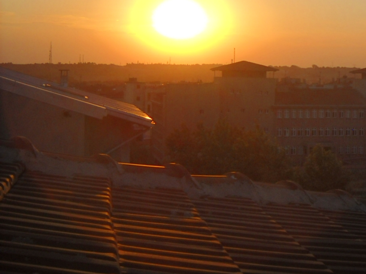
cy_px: 137
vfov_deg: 35.1
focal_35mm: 41
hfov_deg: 45.8
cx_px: 183
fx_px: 433
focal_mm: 6.72
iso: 64
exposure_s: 1/500
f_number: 5.5
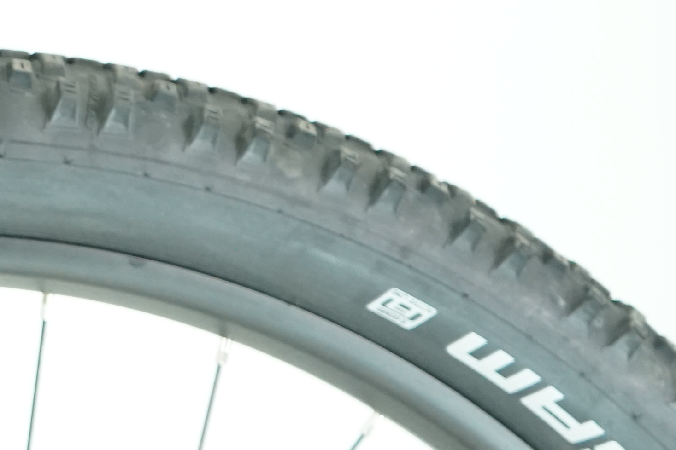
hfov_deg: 13.6
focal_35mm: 135
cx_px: -530
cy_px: 110
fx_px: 2535
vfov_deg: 10.1
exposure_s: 1/200
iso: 2000
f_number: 4
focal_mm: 33
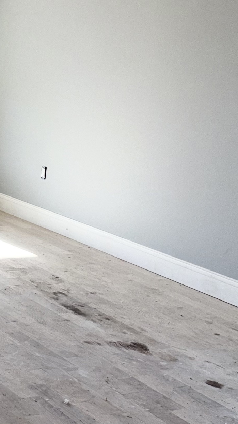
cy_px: 126
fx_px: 786
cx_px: -153
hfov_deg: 15.4
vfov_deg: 29.8
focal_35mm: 70
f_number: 1.6
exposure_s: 1/359
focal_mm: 5.96
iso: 50
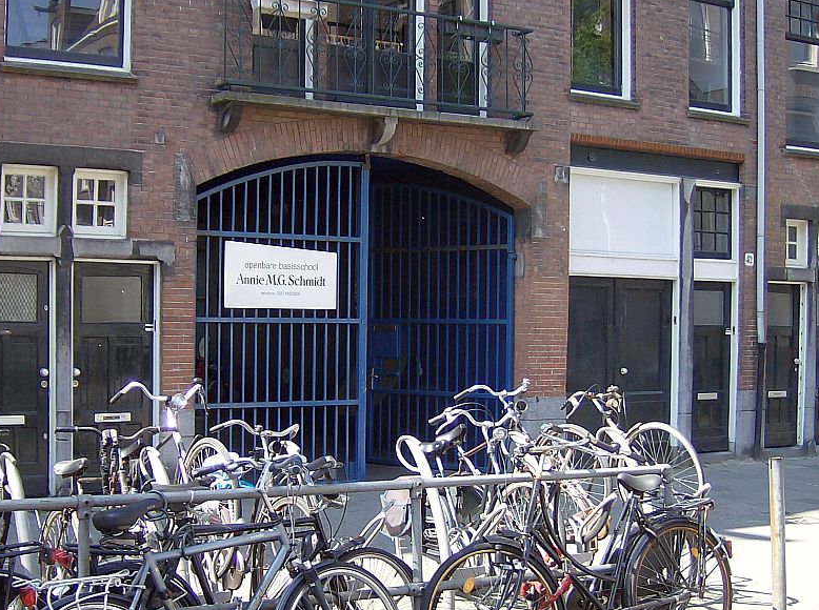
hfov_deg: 38.2
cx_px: 340
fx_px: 1180
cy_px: 323
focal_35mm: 50
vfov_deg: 29.0
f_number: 2.9
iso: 100
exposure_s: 1/321
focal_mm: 6.4
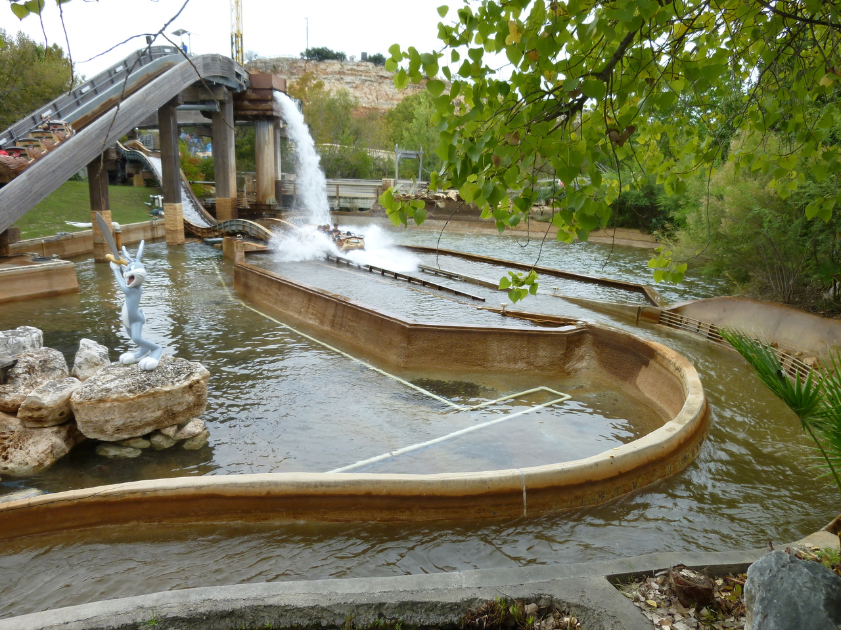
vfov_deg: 54.9
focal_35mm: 25
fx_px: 607
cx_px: 420
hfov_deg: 69.4
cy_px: 315
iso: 80
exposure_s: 1/80
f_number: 3.3
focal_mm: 4.5
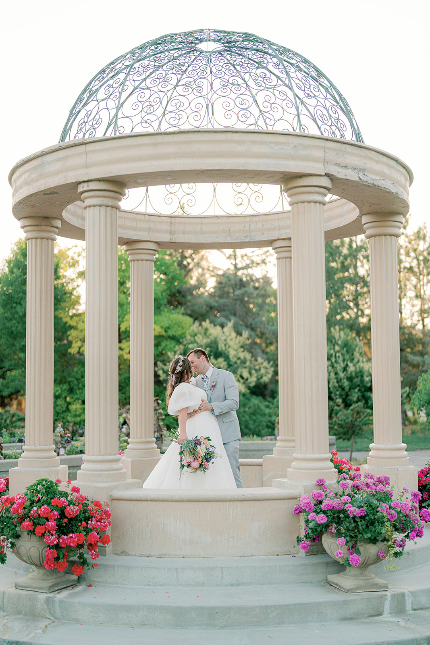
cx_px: 215
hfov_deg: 27.0
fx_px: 896
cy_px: 322
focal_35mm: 50
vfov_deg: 39.6
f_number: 1.2
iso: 400
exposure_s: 1/2000
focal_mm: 50
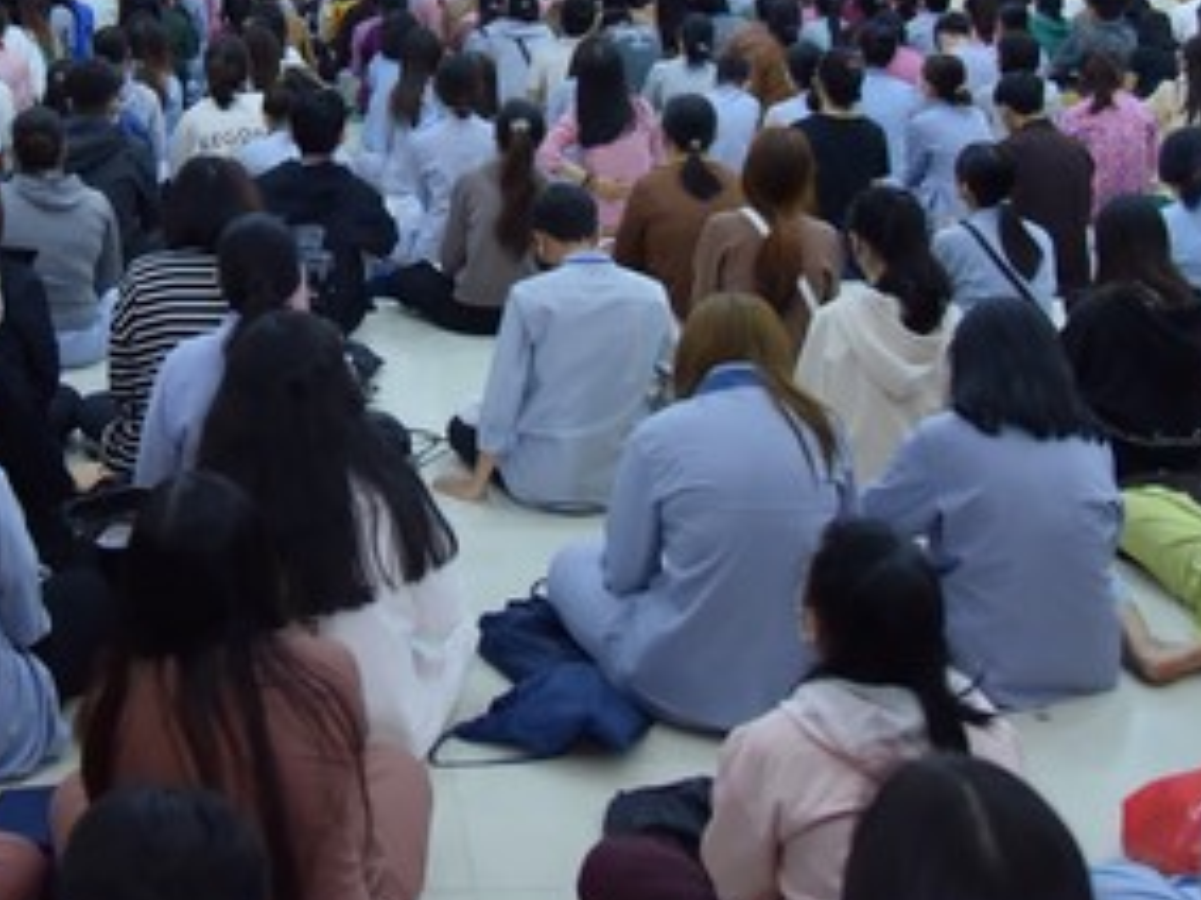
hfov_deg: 35.4
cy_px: 115
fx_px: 1838
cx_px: 297
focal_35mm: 53
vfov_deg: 26.7
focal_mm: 24
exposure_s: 1/200
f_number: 4
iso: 1250
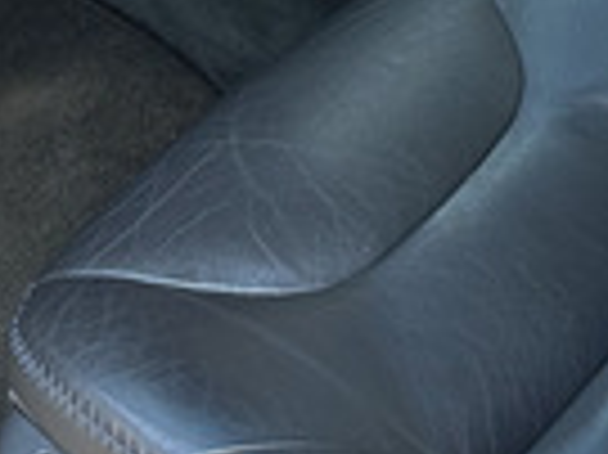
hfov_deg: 18.1
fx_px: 1878
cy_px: -144
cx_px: 549
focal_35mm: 107
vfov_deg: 13.3
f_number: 1.78
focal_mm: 6.86
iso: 125
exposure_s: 1/121
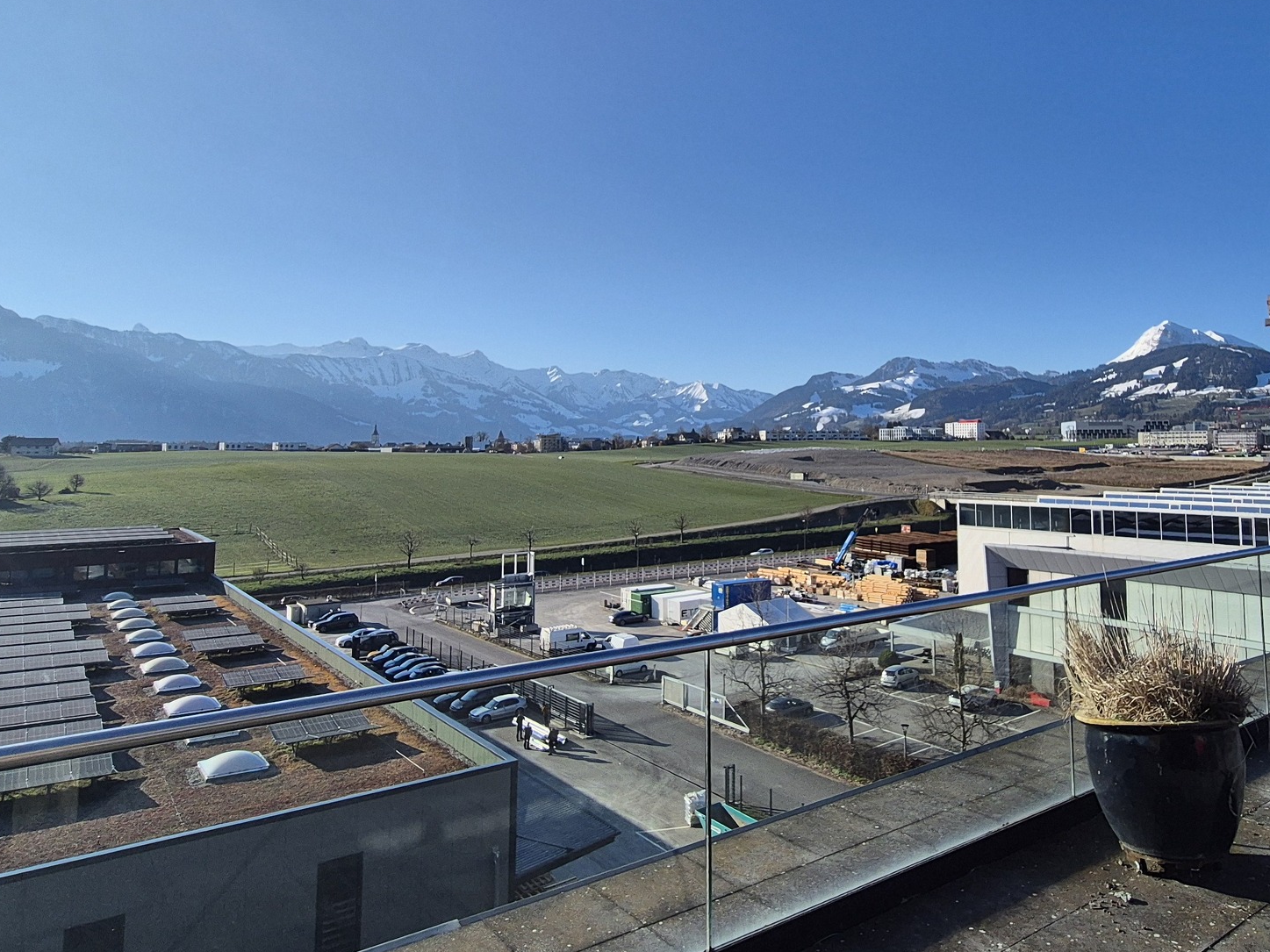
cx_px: 760
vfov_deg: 58.1
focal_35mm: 23
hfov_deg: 73.2
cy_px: 352
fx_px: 844
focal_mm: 2.2
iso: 50
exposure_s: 1/3112
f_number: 2.2
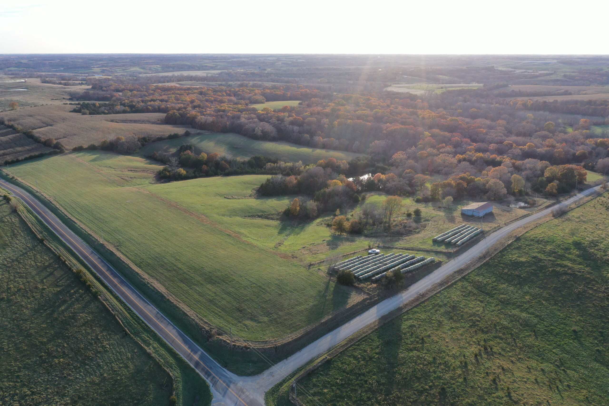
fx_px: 474
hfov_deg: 65.5
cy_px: 203
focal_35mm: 28
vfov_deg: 46.4
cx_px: 304
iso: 100
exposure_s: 1/240
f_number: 5
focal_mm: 10.26
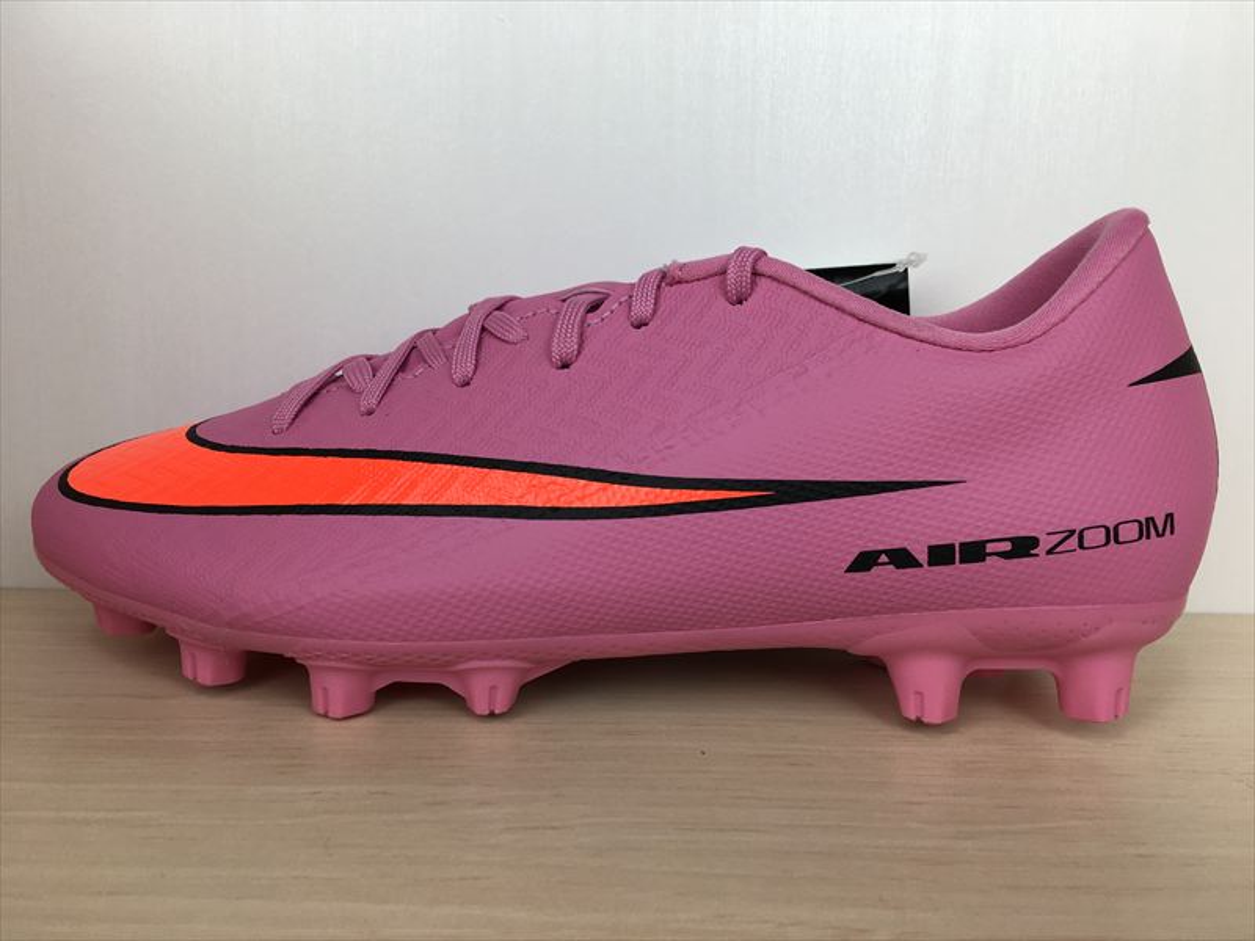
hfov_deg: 61.7
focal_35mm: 29
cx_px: 628
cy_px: 470
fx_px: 1051
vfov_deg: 48.2
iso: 25
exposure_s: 1/120
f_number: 2.2
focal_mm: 4.15
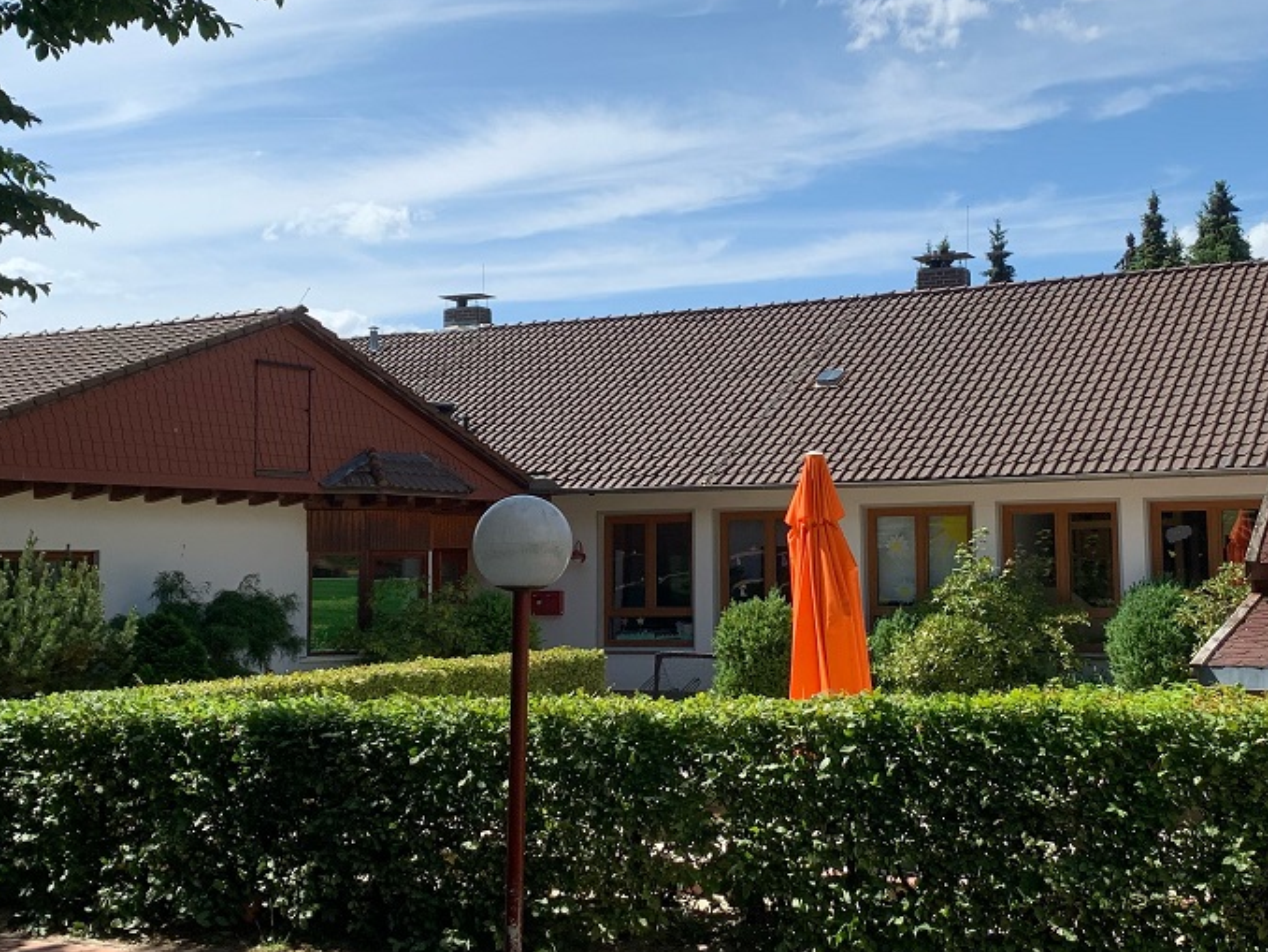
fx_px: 1686
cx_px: 802
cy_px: 423
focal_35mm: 46
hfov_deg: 40.9
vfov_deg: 31.5
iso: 25
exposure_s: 1/2611
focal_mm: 4.25
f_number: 1.8
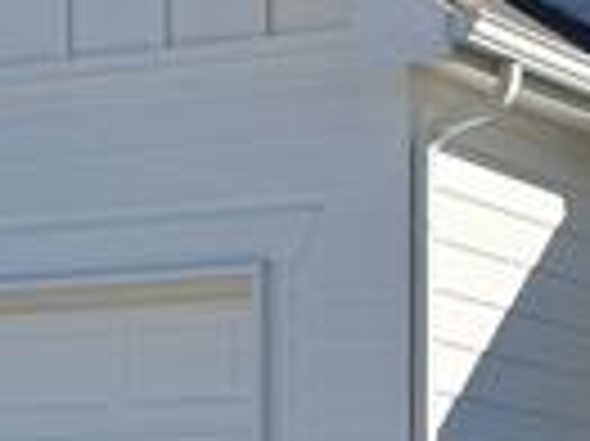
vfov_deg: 7.8
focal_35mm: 188
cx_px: 324
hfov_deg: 10.5
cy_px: 644
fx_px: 3201
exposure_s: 1/3953
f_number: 1.78
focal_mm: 6.76
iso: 80
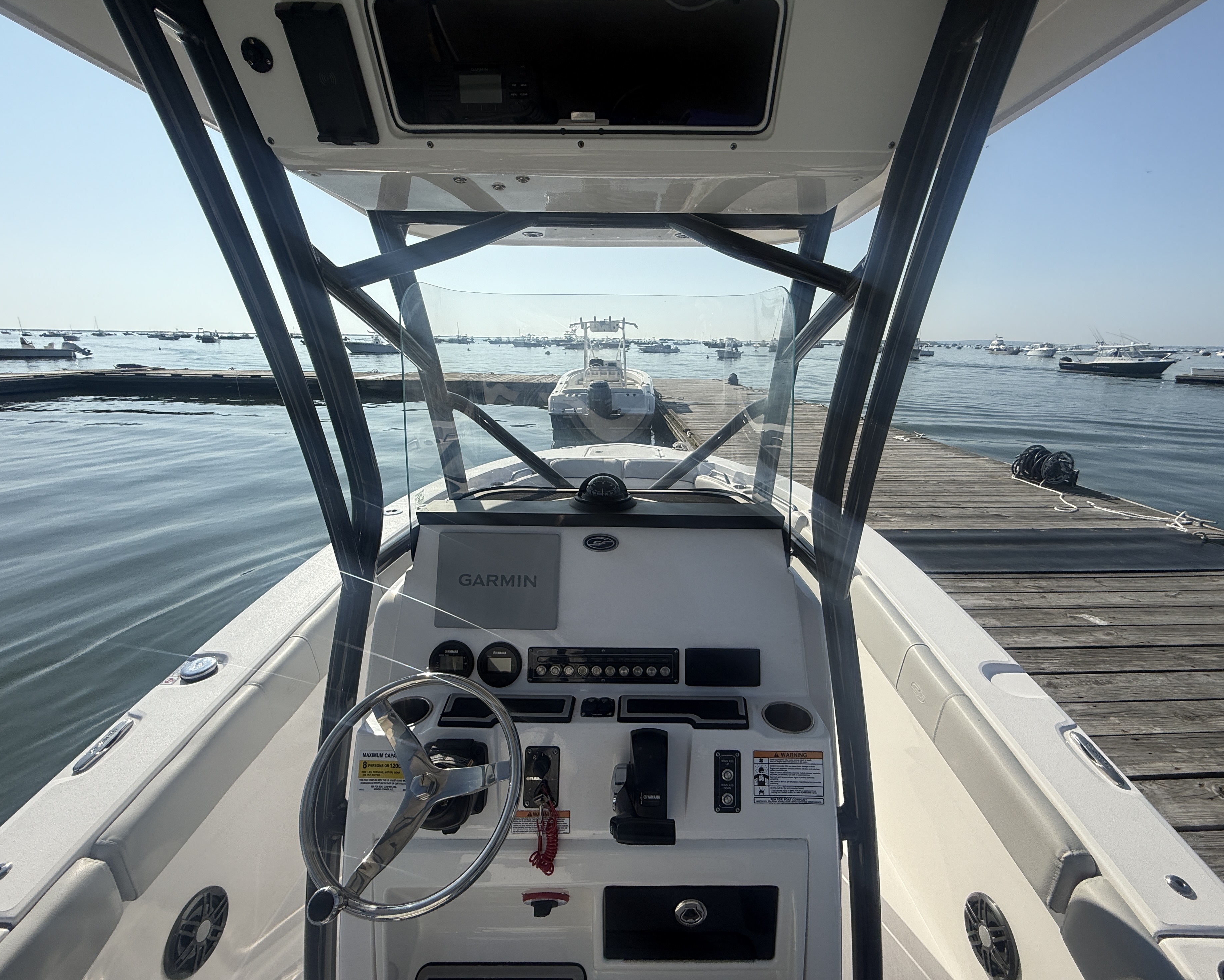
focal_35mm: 15
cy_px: 484
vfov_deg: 84.0
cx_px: 637
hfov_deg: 96.7
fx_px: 543
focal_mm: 2.22
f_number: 2.2
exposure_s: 1/3460
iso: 50
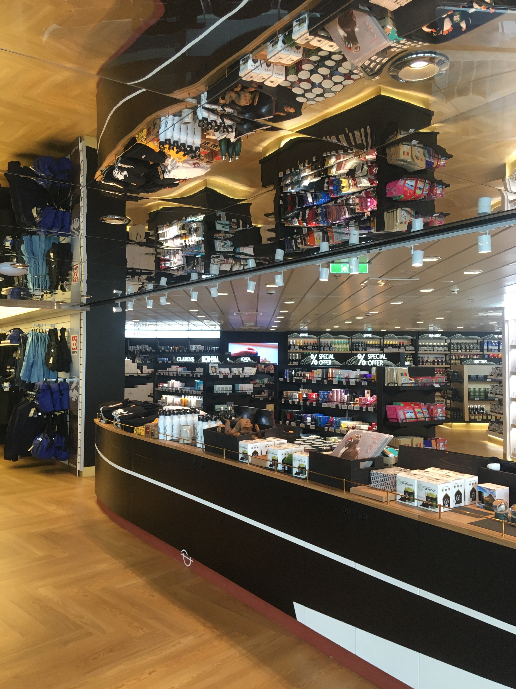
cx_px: 258
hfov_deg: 48.2
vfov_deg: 61.7
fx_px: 576
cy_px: 344
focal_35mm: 29
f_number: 2.2
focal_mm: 4.15
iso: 50
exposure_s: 1/33
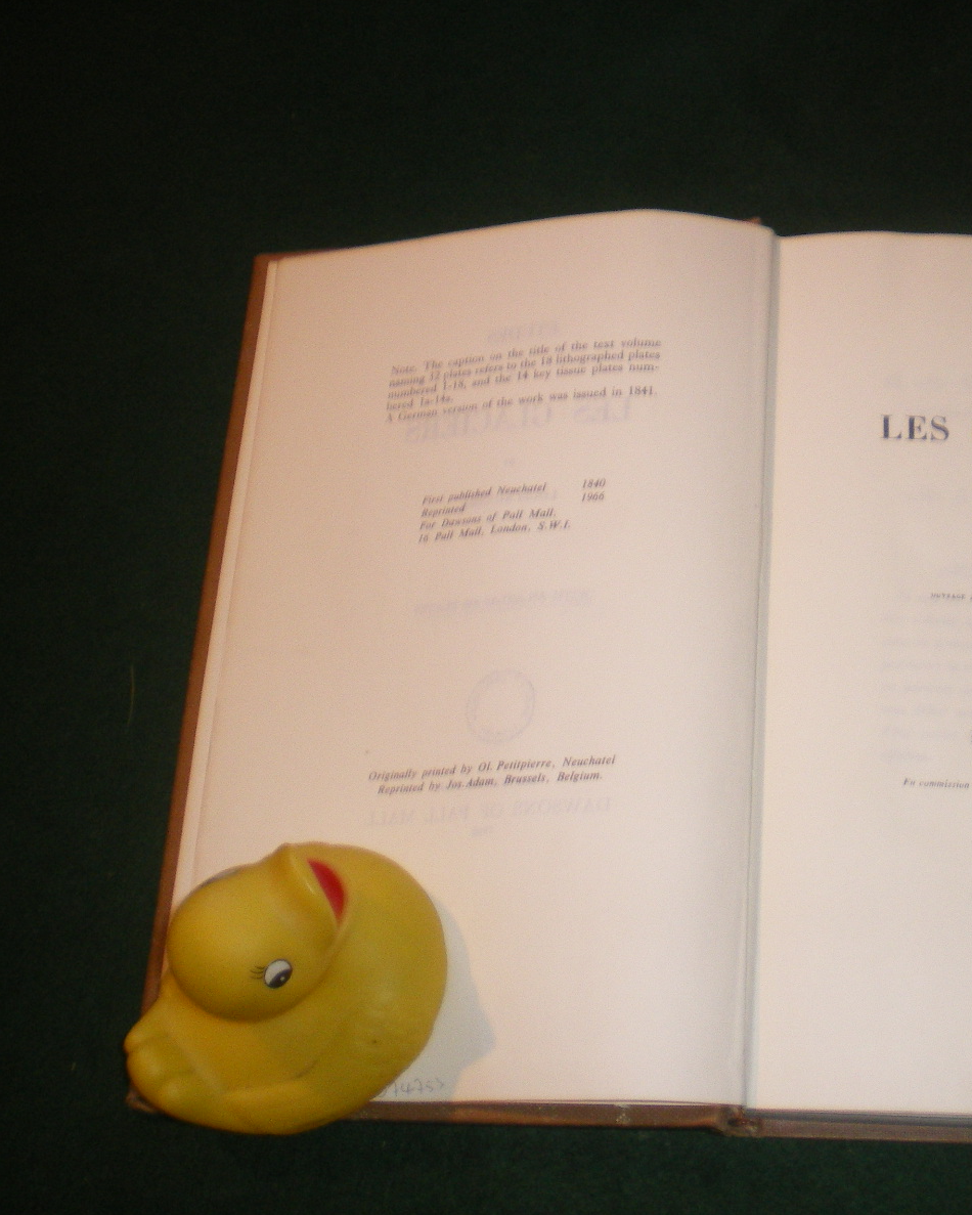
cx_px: 801
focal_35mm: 50
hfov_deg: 29.5
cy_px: 611
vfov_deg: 37.3
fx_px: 1798
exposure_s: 1/50
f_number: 3.1
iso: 200
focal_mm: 6.3
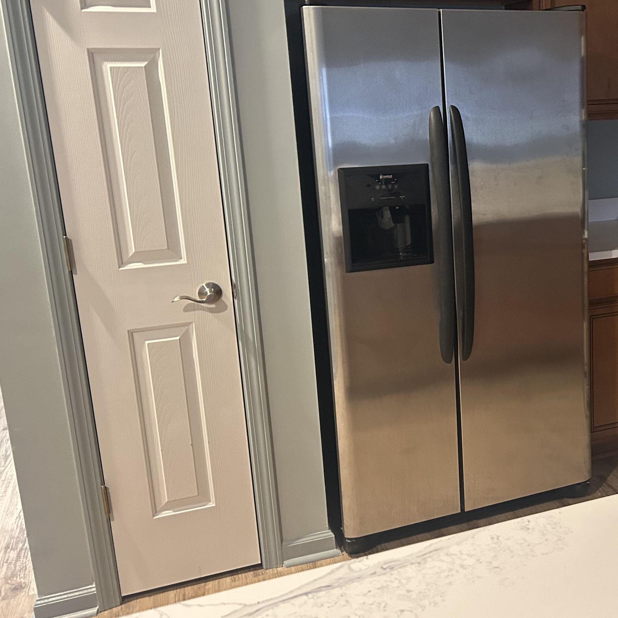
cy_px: 272
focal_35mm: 41
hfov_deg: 38.7
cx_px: 527
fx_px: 828
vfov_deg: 40.9
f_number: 1.5
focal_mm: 5.7
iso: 400
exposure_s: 1/60
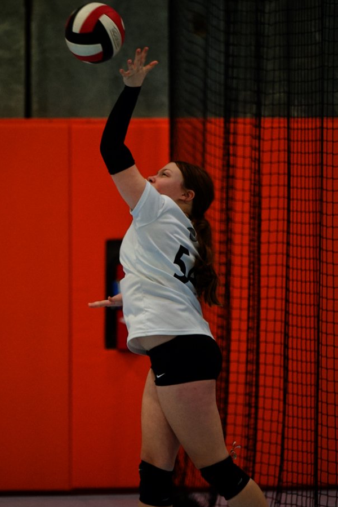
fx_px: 3506
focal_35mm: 249
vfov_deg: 8.3
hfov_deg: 5.5
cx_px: 131
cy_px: 241
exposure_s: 1/1600
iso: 8000
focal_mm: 175
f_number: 2.8
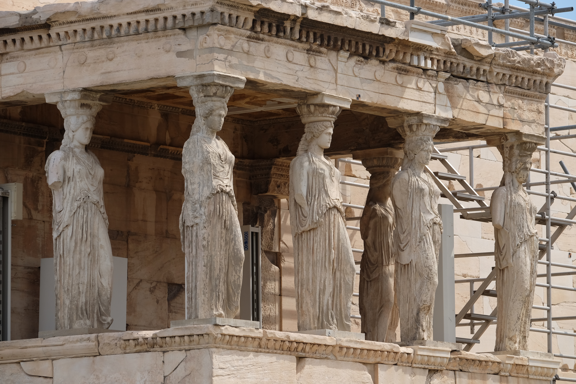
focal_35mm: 210
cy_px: 192
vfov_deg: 6.5
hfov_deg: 9.8
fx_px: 3360
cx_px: 288
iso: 200
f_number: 8
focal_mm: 140
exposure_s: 1/400
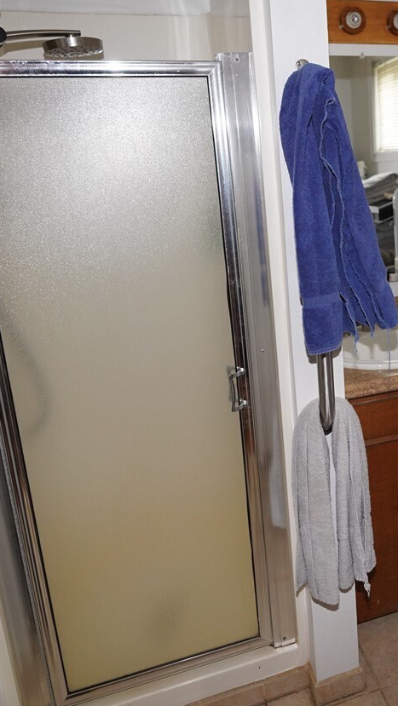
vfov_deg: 63.9
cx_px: 337
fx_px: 562
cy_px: 293
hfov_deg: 37.1
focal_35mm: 30
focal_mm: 14
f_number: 2
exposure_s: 1/160
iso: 1250
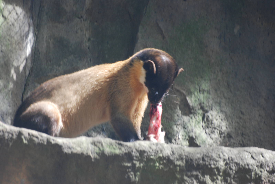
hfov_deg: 4.6
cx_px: 138
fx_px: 3442
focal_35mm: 450
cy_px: 92
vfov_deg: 3.1
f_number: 5.6
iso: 400
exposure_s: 1/40
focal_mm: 300
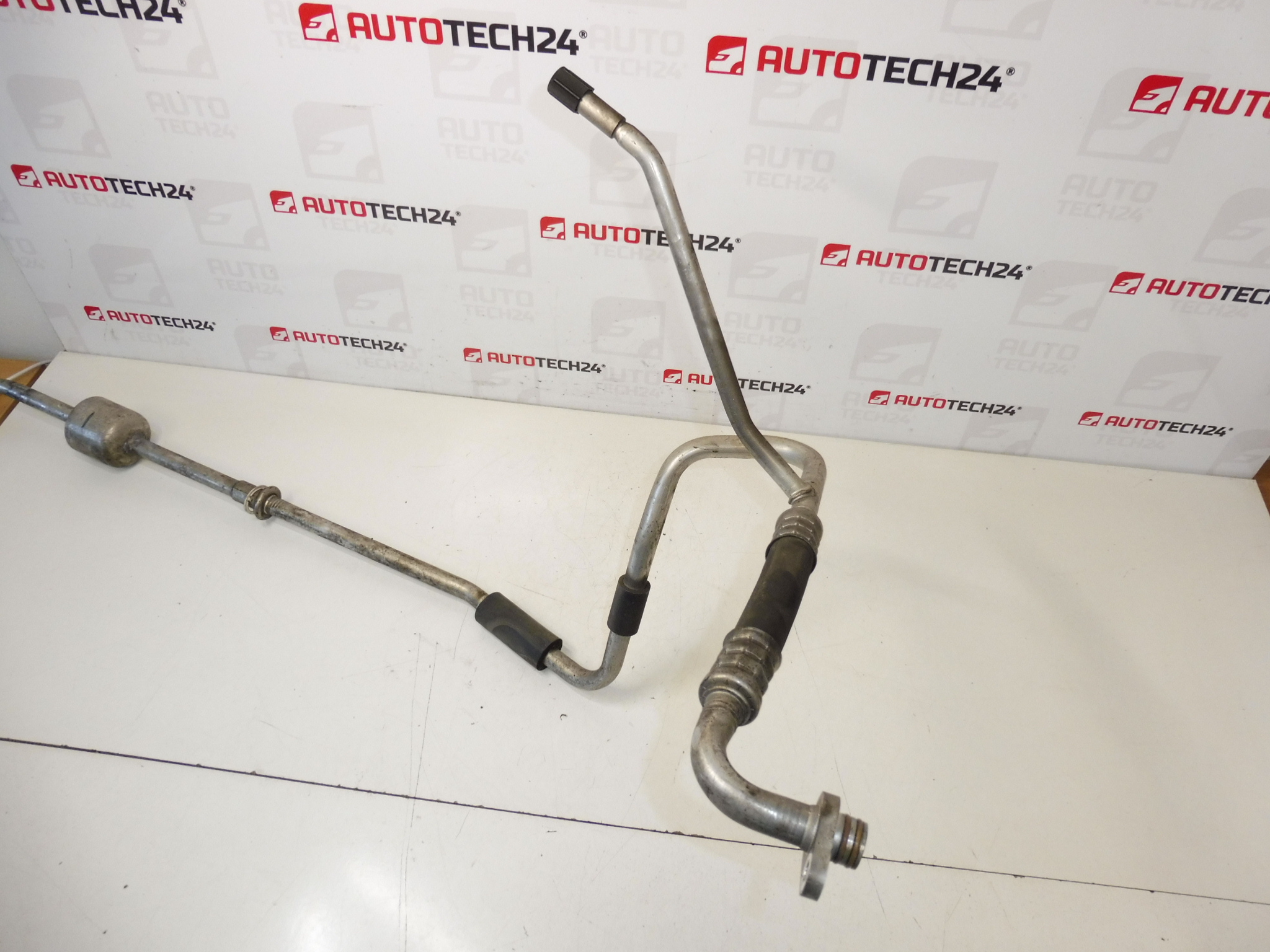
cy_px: 476
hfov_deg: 71.6
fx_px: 881
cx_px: 635
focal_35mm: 24
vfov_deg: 56.8
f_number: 3.5
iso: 200
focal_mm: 4.3
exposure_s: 1/100
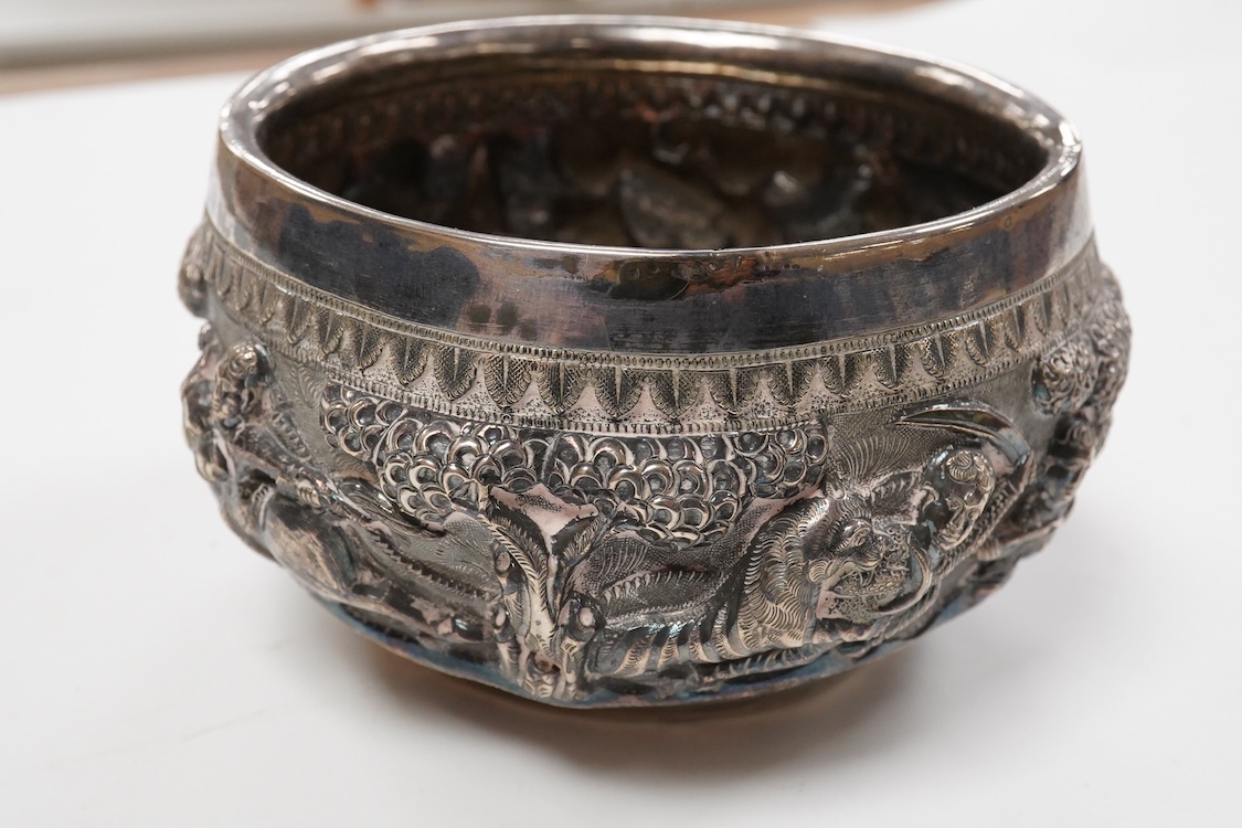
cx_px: 621
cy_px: 414
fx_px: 1552
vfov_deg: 29.9
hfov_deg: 43.6
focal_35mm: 45
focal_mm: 30
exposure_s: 1/100
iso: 2500
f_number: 14
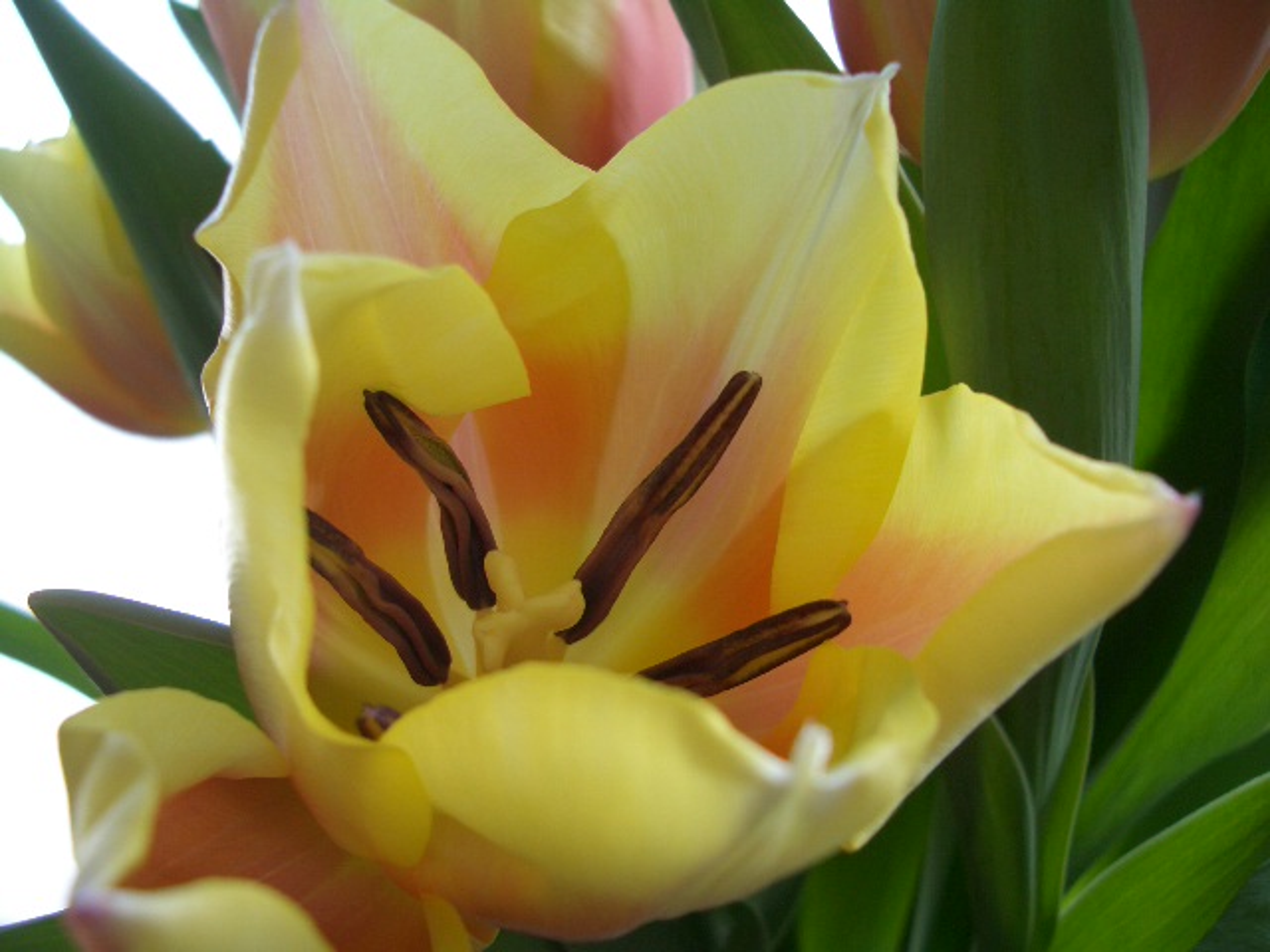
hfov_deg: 52.6
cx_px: 635
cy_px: 476
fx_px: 1284
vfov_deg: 40.7
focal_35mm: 35
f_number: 2.6
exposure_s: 1/160
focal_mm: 5.8
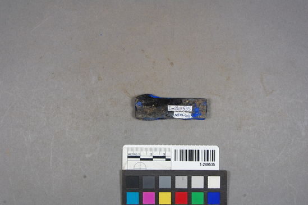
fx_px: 539
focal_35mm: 63
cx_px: 154
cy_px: 102
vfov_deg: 21.5
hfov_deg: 31.9
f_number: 10
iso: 400
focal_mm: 42
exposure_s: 1/40
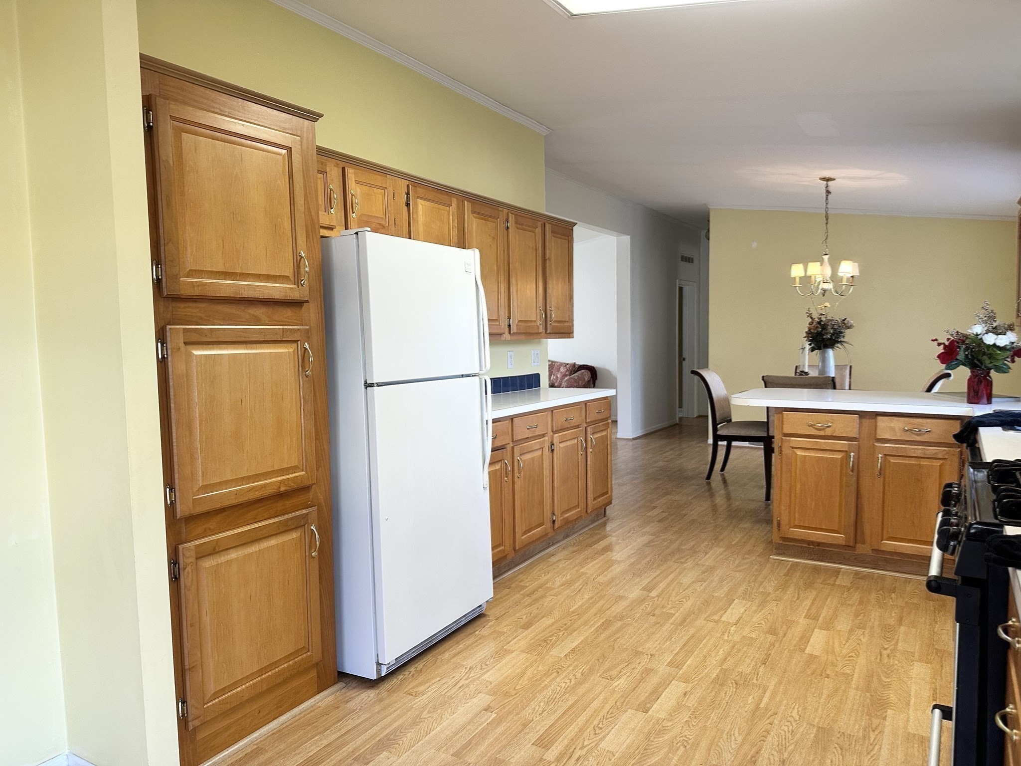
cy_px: 383
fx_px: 708
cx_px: 510
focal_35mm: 24
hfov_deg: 71.6
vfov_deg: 56.8
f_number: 1.78
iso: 160
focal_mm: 6.86
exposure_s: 1/120
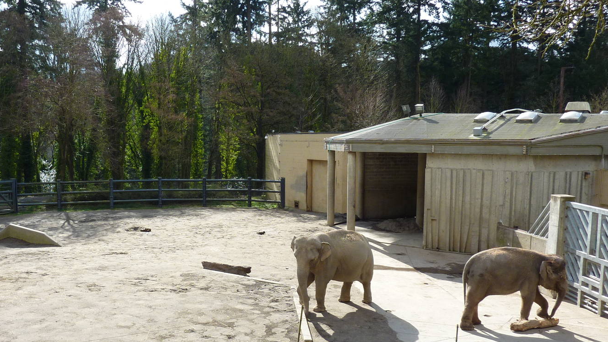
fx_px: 532
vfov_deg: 35.5
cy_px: 200
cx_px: 242
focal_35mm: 33
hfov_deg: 59.0
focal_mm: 4.1
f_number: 3.3
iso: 100
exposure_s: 1/500
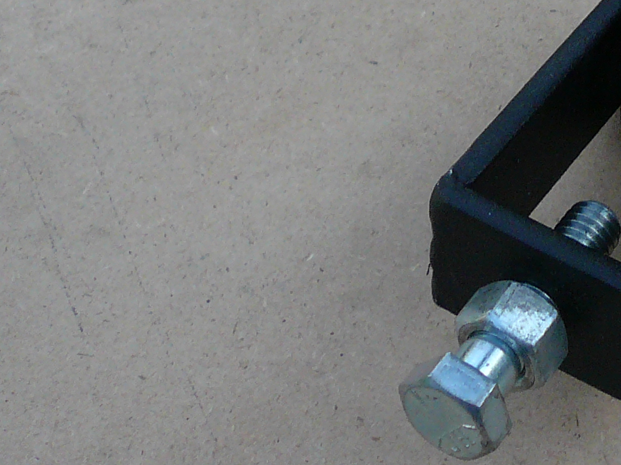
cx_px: 693
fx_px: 1650
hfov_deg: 20.3
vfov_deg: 14.9
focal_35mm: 92
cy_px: -228
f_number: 2.8
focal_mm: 4.6
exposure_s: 1/400
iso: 100
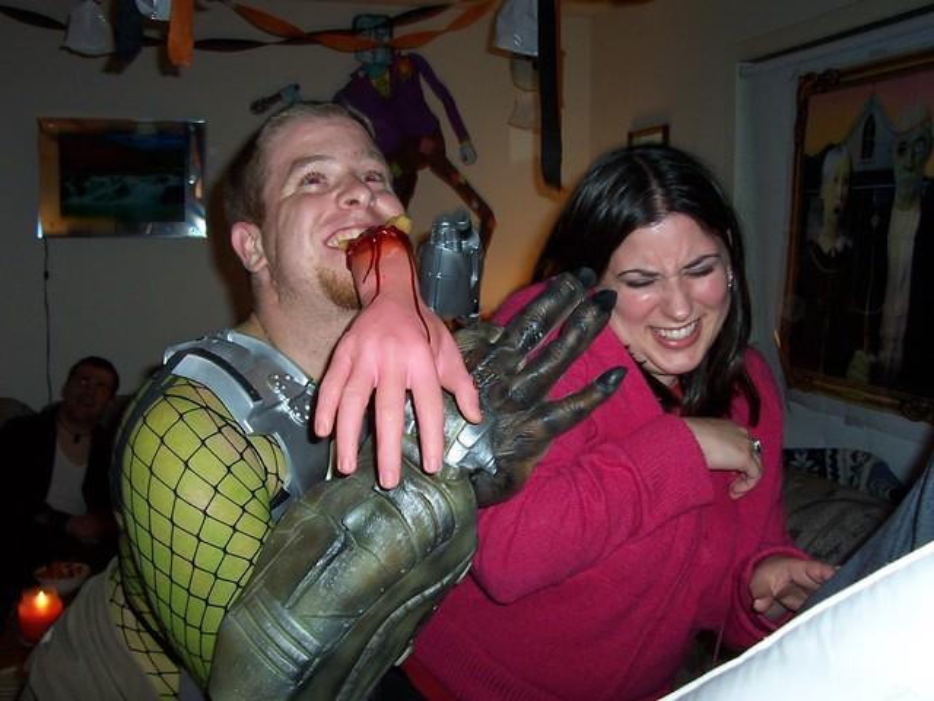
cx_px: 467
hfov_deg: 50.1
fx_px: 998
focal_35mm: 37
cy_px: 350
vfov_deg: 38.7
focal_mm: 5.6
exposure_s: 1/60
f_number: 2.8
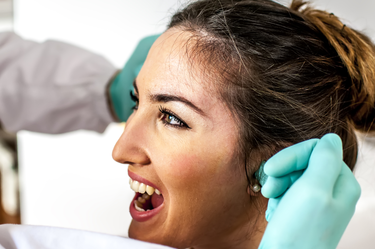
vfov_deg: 21.0
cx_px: 183
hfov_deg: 31.2
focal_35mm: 65
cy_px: 142
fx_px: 672
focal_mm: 35
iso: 320
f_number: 1.8
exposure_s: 1/160
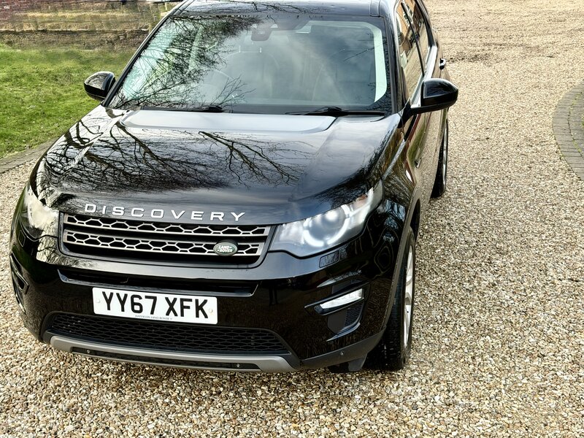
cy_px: 219
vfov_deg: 30.3
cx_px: 292
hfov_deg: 39.7
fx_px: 810
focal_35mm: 48
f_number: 1.78
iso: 64
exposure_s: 1/124
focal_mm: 6.76
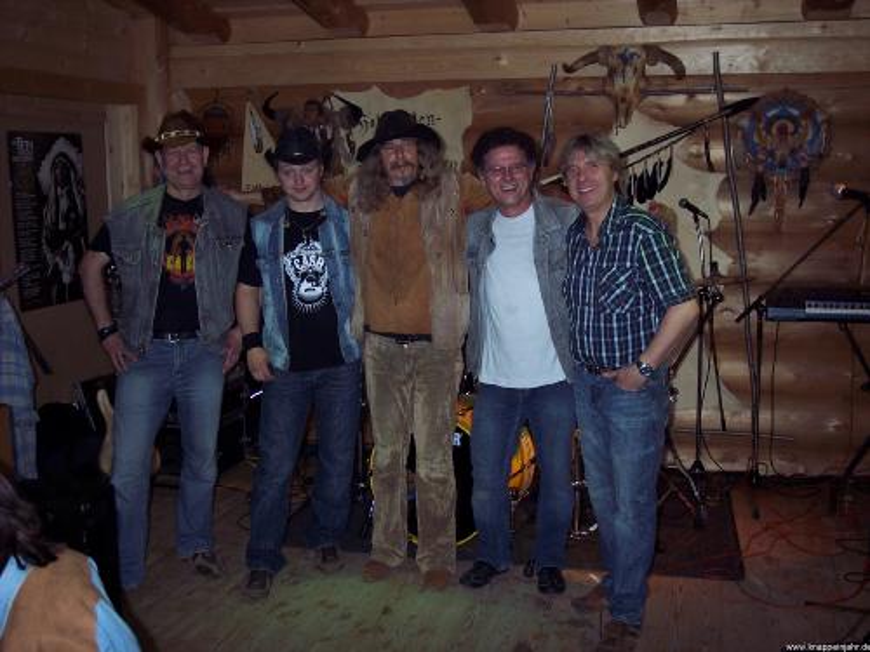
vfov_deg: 36.8
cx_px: 435
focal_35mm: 39
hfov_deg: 47.9
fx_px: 980
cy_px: 326
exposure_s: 1/60
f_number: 2.8
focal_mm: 8
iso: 100
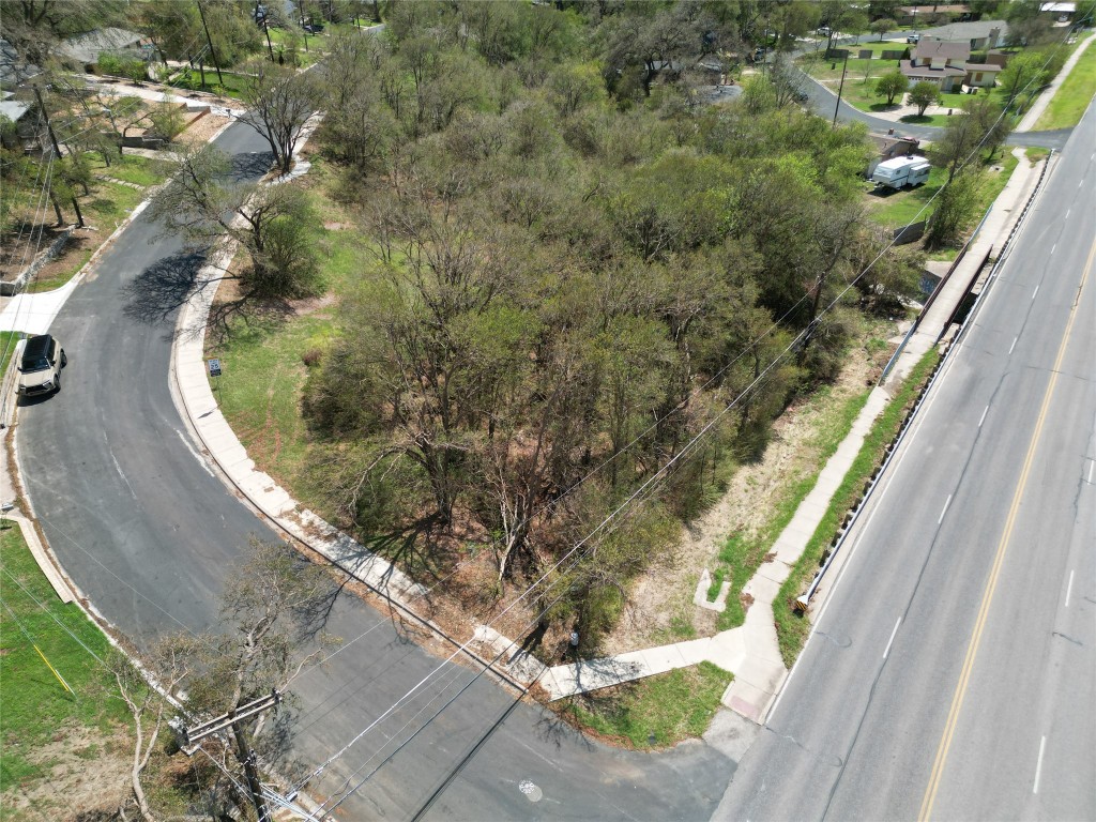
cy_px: 411
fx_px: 760
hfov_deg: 71.6
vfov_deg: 56.8
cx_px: 548
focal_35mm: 24
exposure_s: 1/2000
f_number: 1.7
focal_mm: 6.72
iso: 130
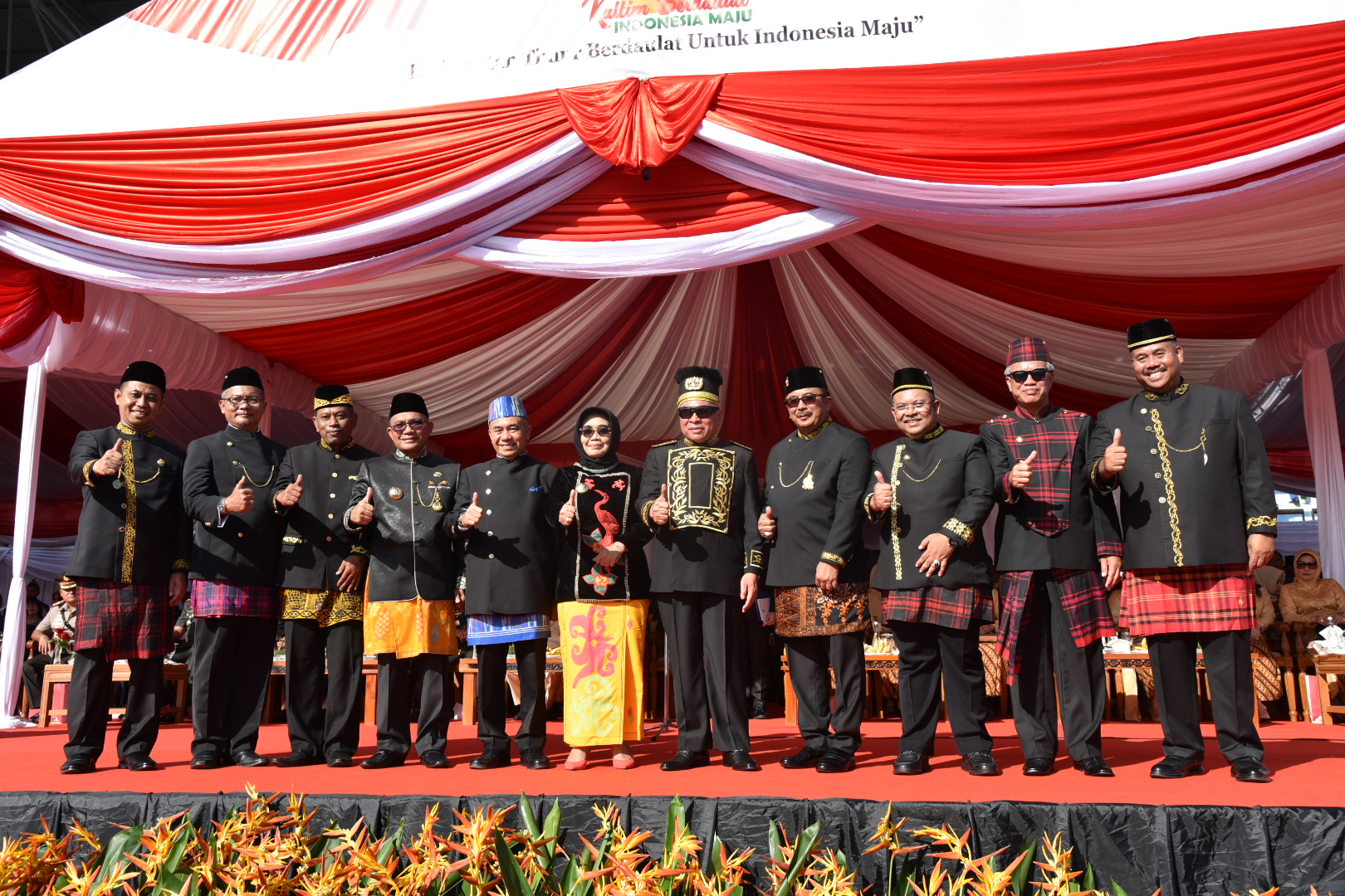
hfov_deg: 58.7
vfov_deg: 41.1
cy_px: 448
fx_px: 1195
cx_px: 672
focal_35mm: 32
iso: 200
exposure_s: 1/320
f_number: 9
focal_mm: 32
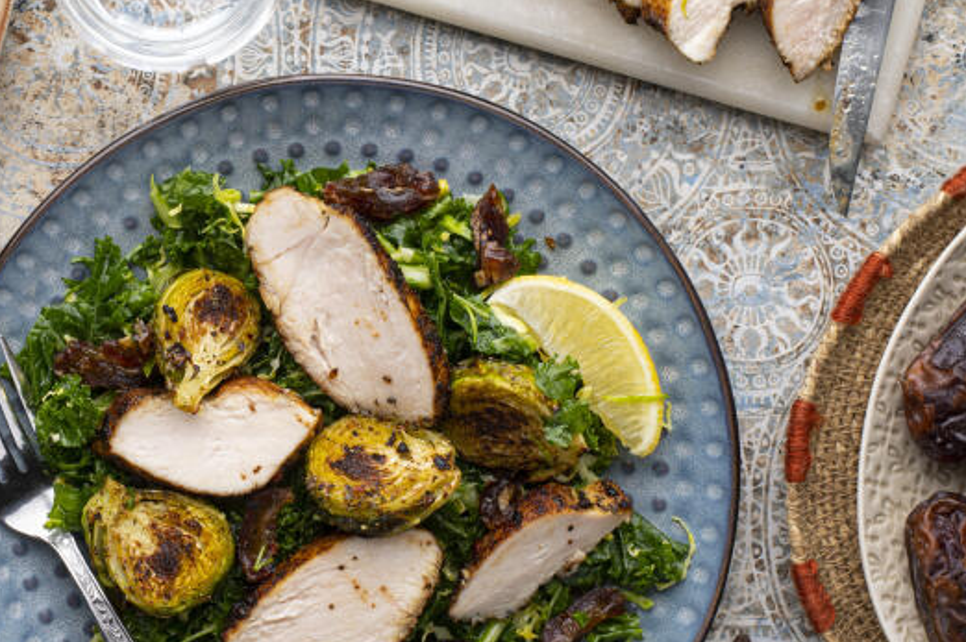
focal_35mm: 90
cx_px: 239
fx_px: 2413
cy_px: 264
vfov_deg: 15.2
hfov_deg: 22.4
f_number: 16
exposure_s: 1/25
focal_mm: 50
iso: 160
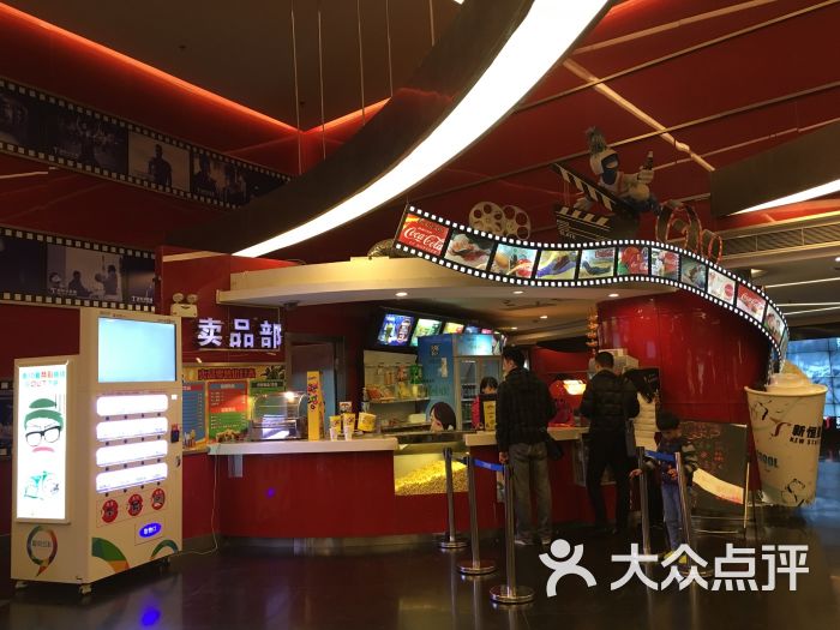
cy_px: 315
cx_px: 420
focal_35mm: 29
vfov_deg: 48.2
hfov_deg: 61.7
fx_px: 704
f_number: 2.2
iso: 64
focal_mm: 4.15
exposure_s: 1/17
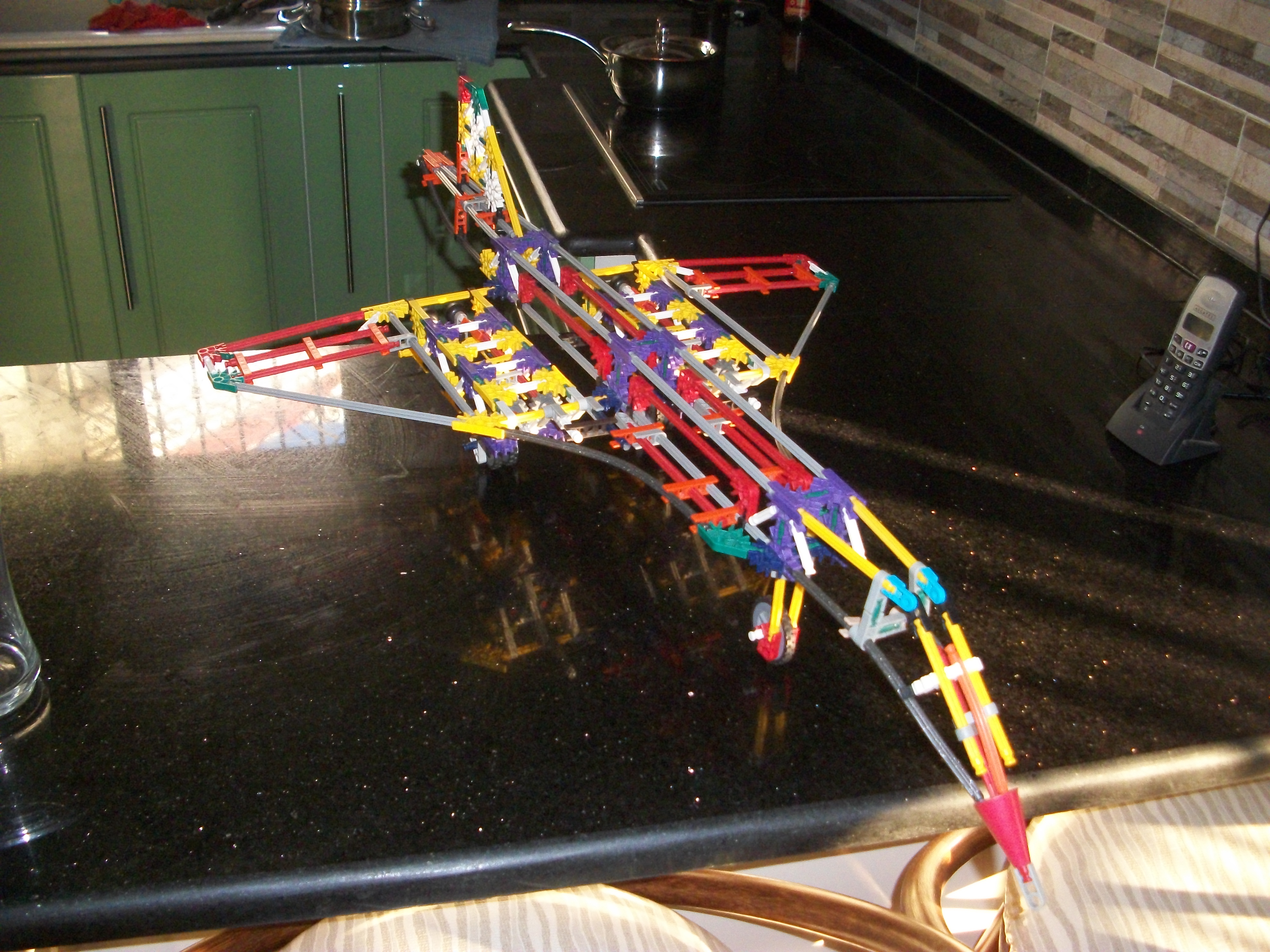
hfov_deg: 52.6
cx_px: 635
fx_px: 1284
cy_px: 476
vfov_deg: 40.7
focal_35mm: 35
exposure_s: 1/125
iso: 400
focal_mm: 6.3
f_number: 3.1
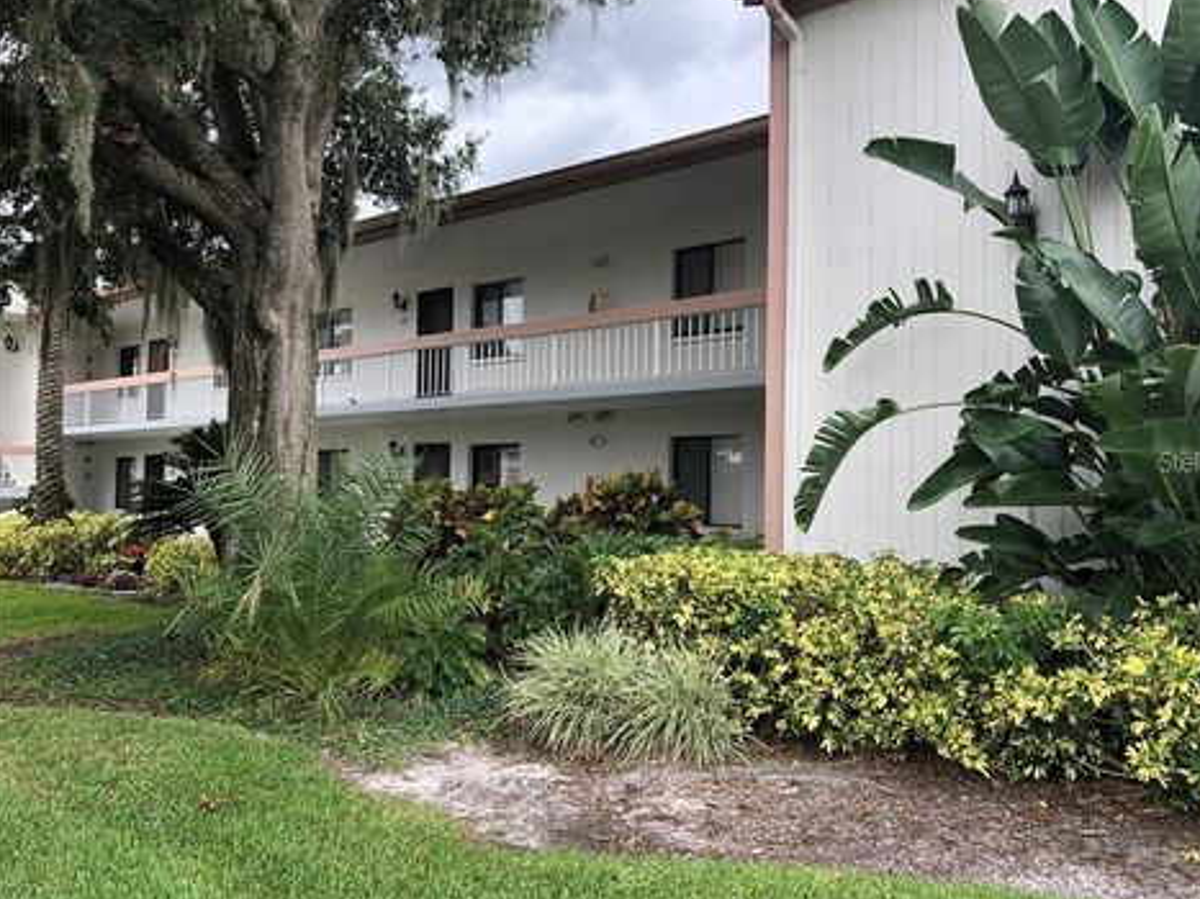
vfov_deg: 46.8
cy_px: 461
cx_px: 635
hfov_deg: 59.9
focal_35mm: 30
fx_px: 1040
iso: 20
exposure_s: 1/187
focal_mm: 4
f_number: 1.8
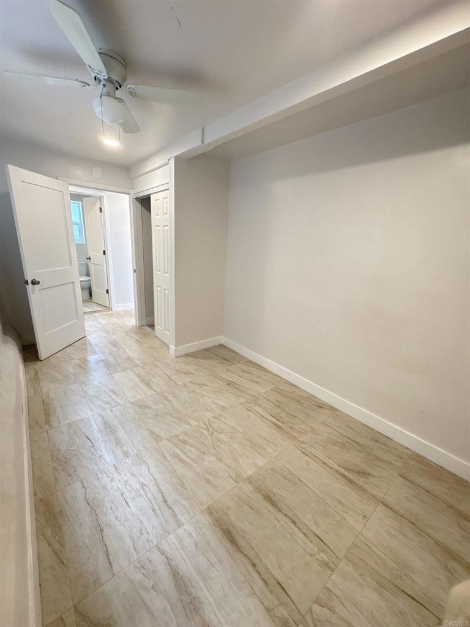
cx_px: 235
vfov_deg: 102.1
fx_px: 253
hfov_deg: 85.7
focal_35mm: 14
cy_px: 314
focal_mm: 2.22
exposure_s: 1/60
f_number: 2.2
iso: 160
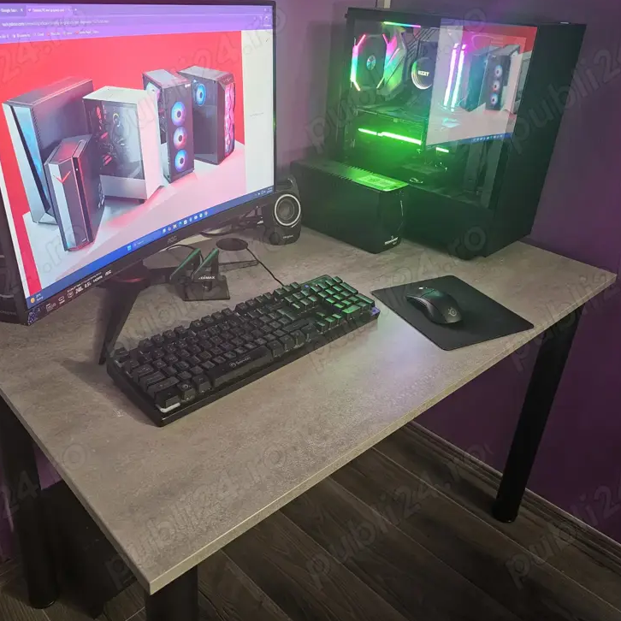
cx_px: 294
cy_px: 309
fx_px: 568
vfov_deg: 57.3
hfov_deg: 57.3
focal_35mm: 28
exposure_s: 1/25
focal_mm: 6.3
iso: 640
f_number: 1.7
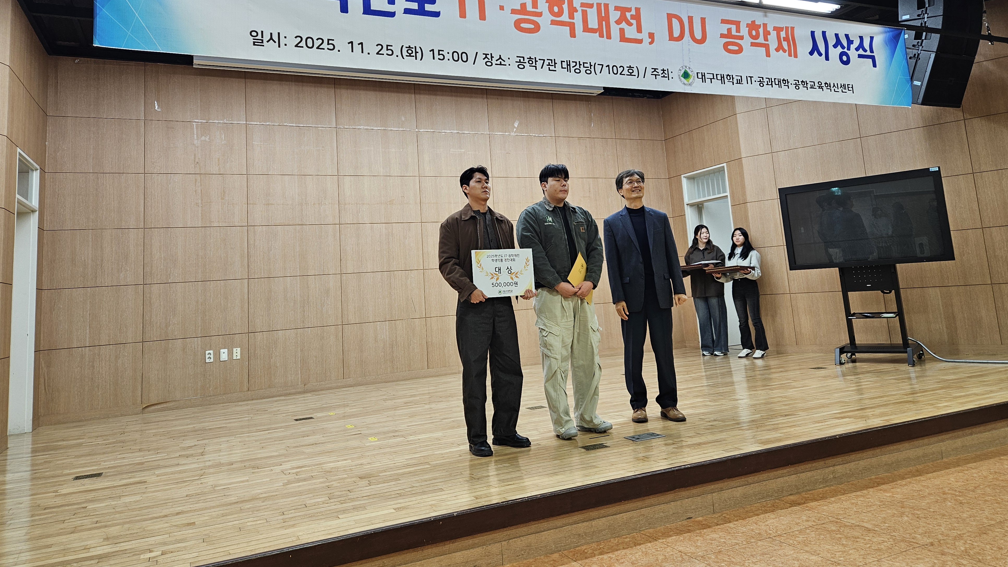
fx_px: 695
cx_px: 510
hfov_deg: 71.9
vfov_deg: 43.7
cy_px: 183
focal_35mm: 26
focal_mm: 5.4
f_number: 1.8
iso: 100
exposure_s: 1/60
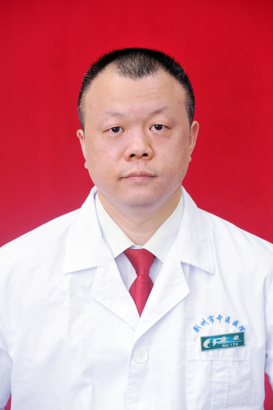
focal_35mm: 112
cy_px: 205
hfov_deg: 12.2
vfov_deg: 18.3
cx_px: 136
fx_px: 1276
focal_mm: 112
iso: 1000
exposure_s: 1/40
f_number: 6.3
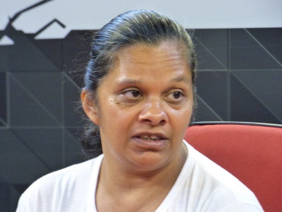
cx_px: 141
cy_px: 106
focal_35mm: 310
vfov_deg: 4.8
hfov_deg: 6.4
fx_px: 2525
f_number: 5.6
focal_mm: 55.44
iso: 1250
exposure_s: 1/25
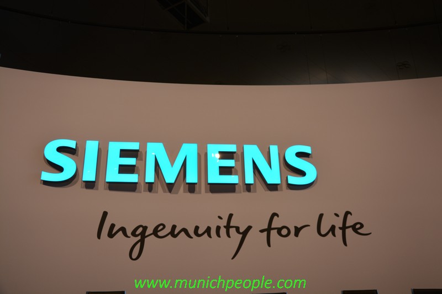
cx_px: 221
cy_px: 147
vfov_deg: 40.0
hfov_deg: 57.2
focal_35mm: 33
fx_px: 405
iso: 400
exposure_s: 1/100
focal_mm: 22
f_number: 5
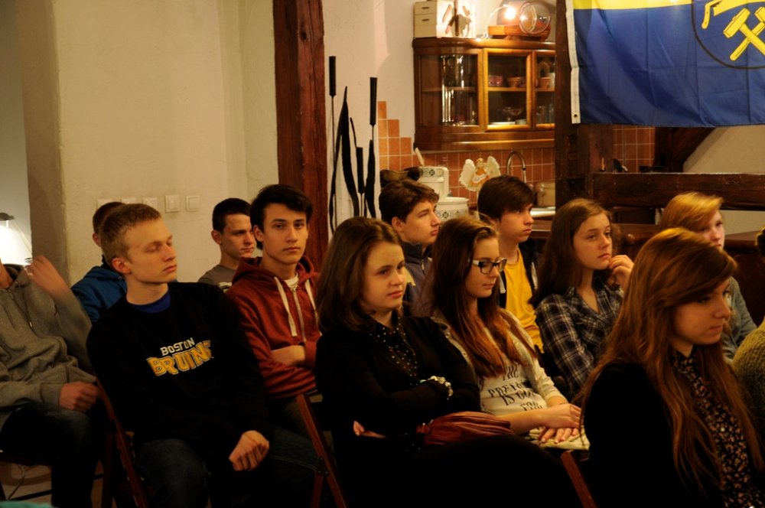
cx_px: 382
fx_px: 1337
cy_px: 254
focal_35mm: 63
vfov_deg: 21.5
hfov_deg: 31.9
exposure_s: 1/8
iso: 640
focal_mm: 42
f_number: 4.8
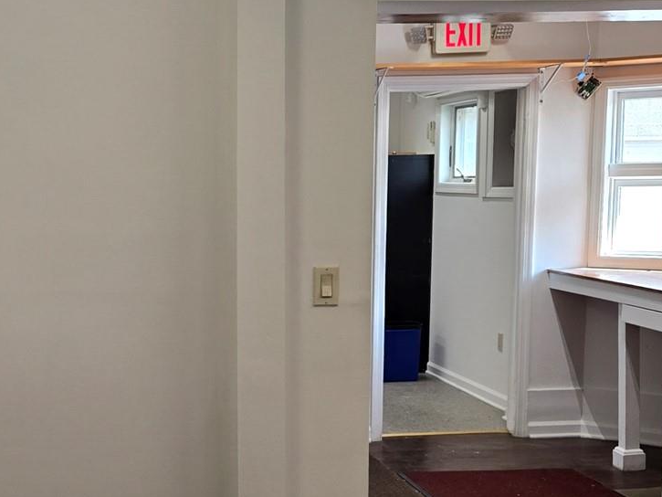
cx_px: 99
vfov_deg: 22.5
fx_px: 1243
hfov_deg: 28.9
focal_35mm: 65
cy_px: 333
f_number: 1.8
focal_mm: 5.4
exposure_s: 1/120
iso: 100
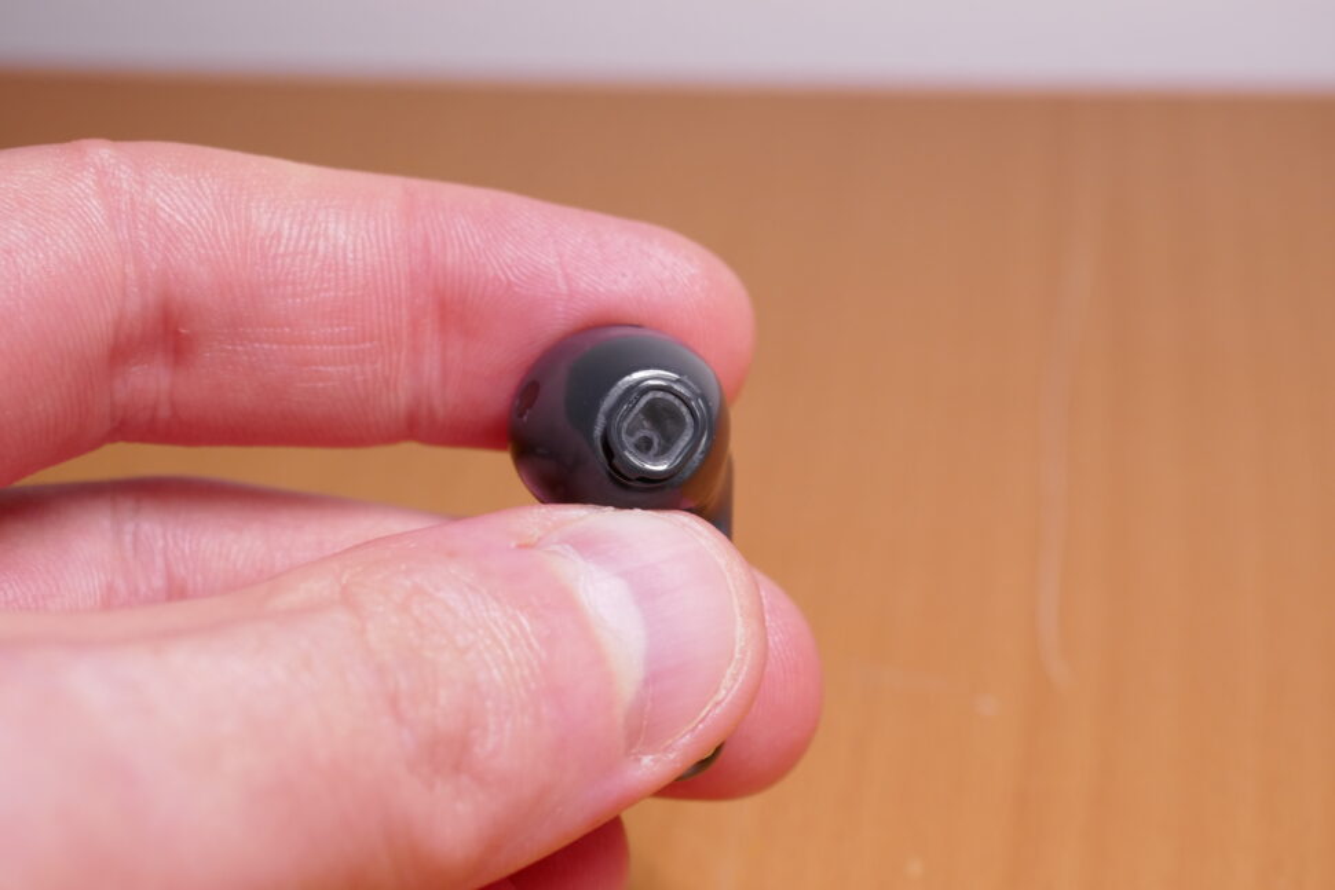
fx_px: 2856
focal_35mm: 77
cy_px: 445
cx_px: 668
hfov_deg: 26.3
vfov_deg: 17.7
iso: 400
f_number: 4.7
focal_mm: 28
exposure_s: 1/80
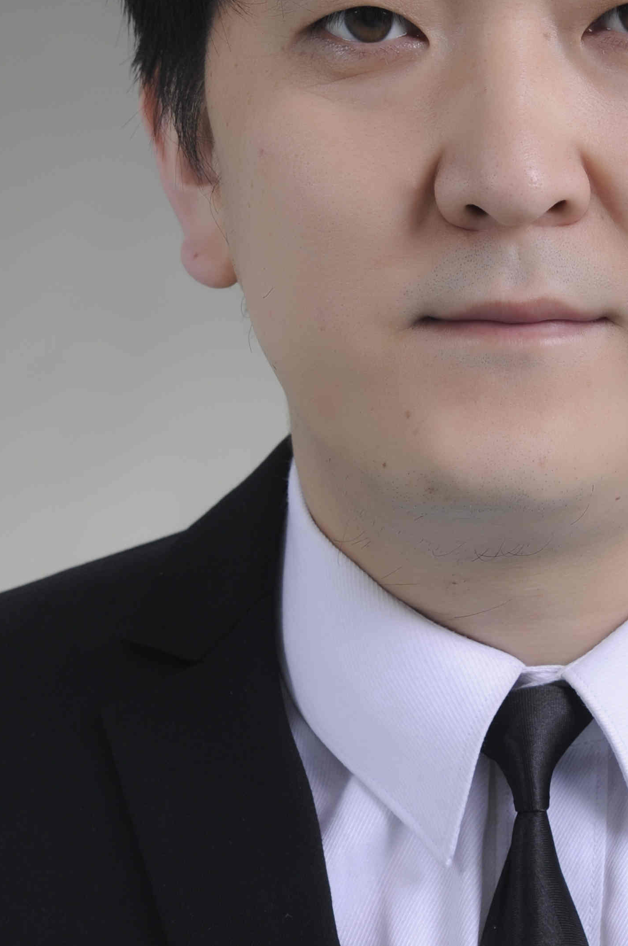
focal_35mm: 256
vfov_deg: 8.1
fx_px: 6718
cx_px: 516
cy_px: 310
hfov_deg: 5.3
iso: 160
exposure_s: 1/125
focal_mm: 85
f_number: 5.6
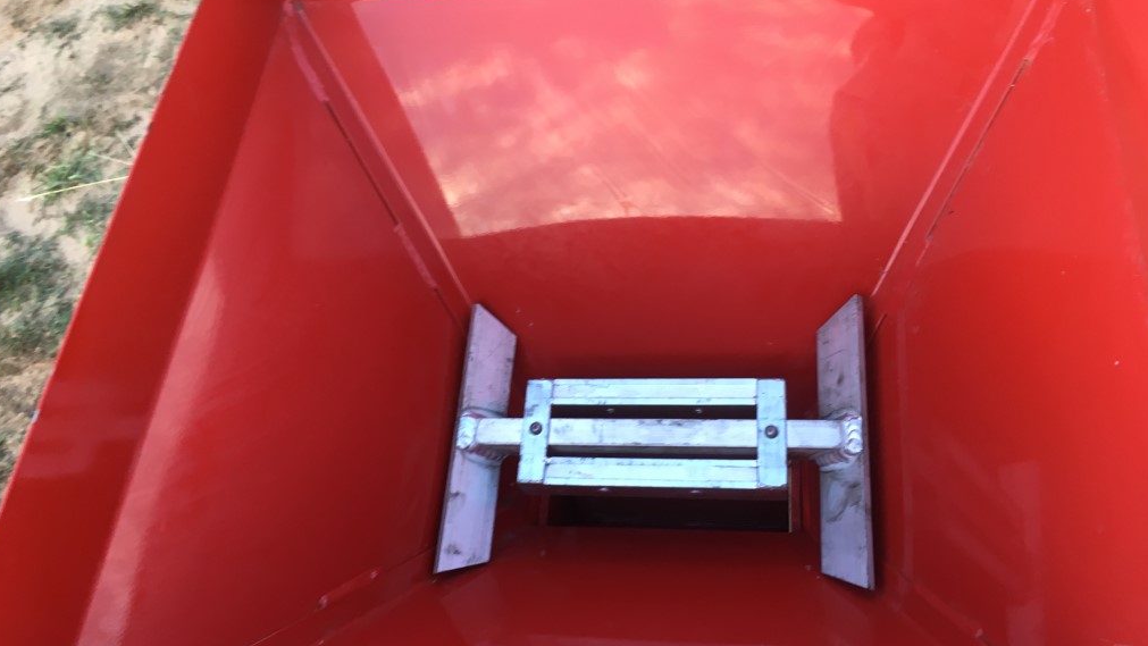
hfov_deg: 61.0
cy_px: 301
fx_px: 974
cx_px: 570
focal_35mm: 32
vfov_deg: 36.7
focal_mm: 4.15
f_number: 2.2
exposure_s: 1/33
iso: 25
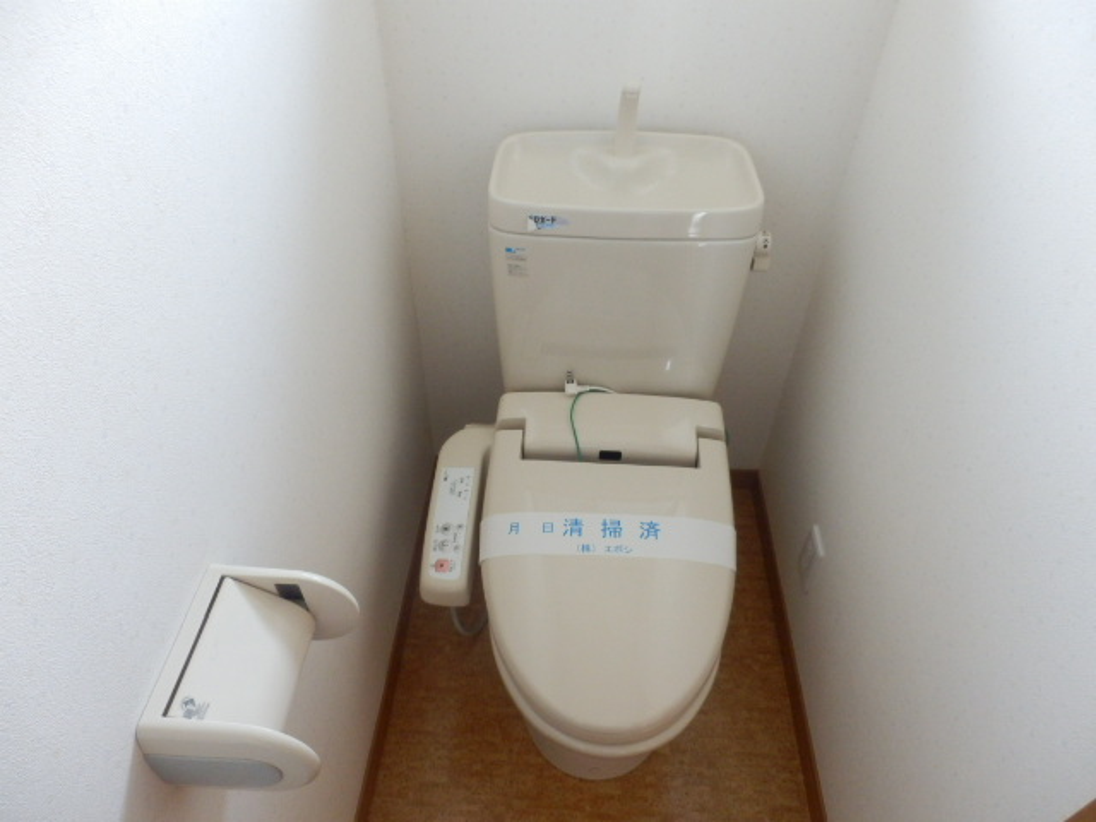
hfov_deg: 71.6
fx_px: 760
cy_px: 411
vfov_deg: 56.8
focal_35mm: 24
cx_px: 548
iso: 500
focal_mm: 4.2
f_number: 3
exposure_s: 1/30
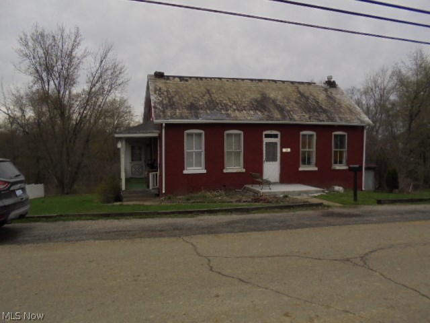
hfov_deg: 67.3
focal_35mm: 26
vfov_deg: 53.1
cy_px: 162
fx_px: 323
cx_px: 215
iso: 100
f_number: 3.5
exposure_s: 1/800
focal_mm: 4.6
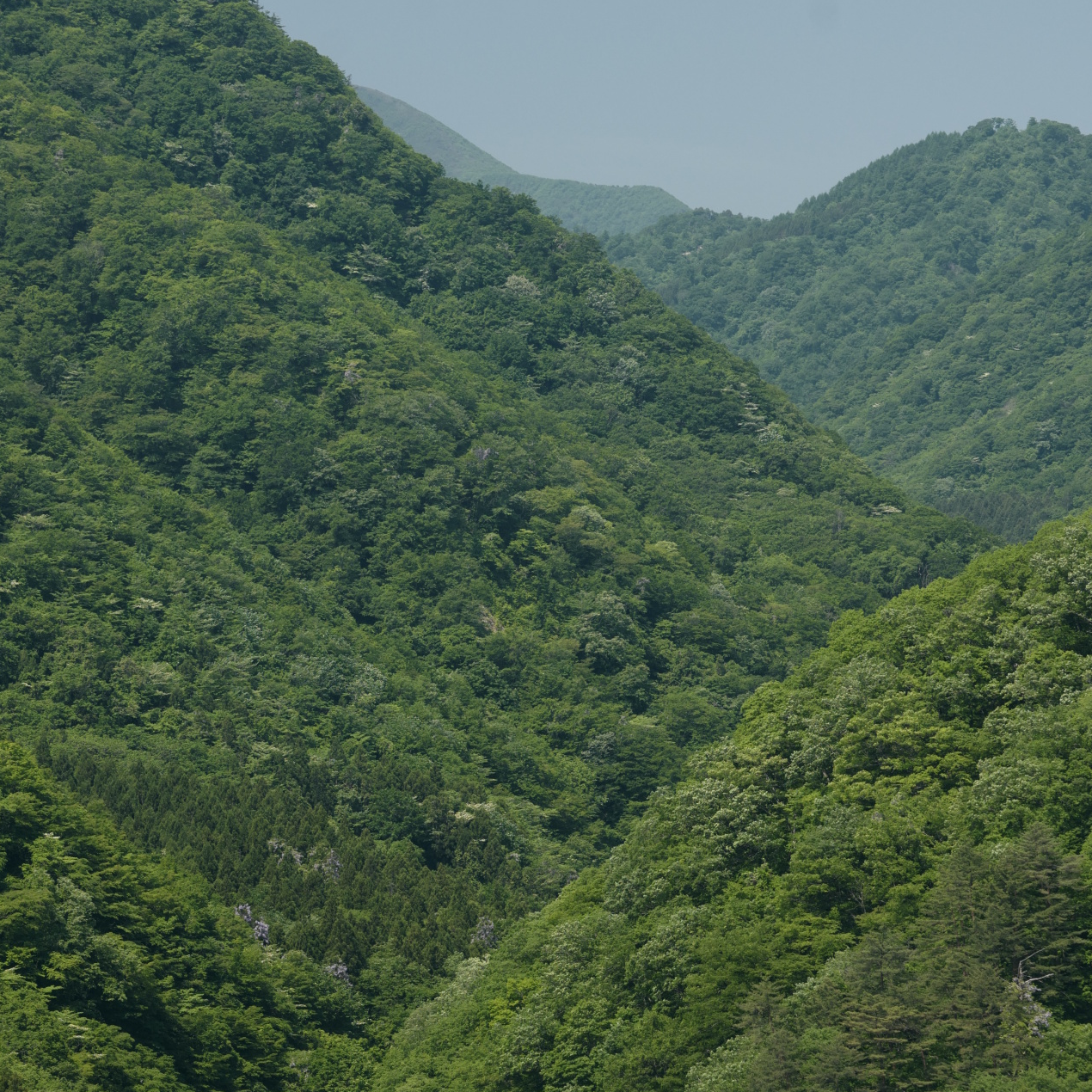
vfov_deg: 11.1
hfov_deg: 11.1
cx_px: 547
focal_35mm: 158
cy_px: 721
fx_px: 5639
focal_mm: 123
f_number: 6.3
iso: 400
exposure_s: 1/500
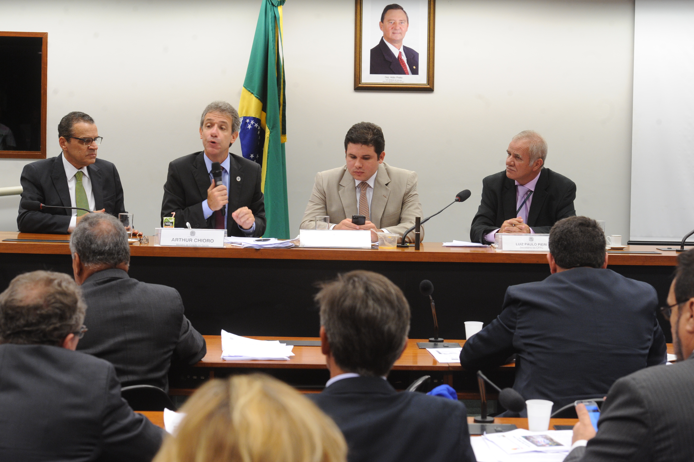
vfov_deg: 17.5
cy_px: 224
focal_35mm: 78
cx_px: 341
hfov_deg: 26.0
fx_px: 1503
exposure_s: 1/80
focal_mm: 75
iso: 1600
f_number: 8
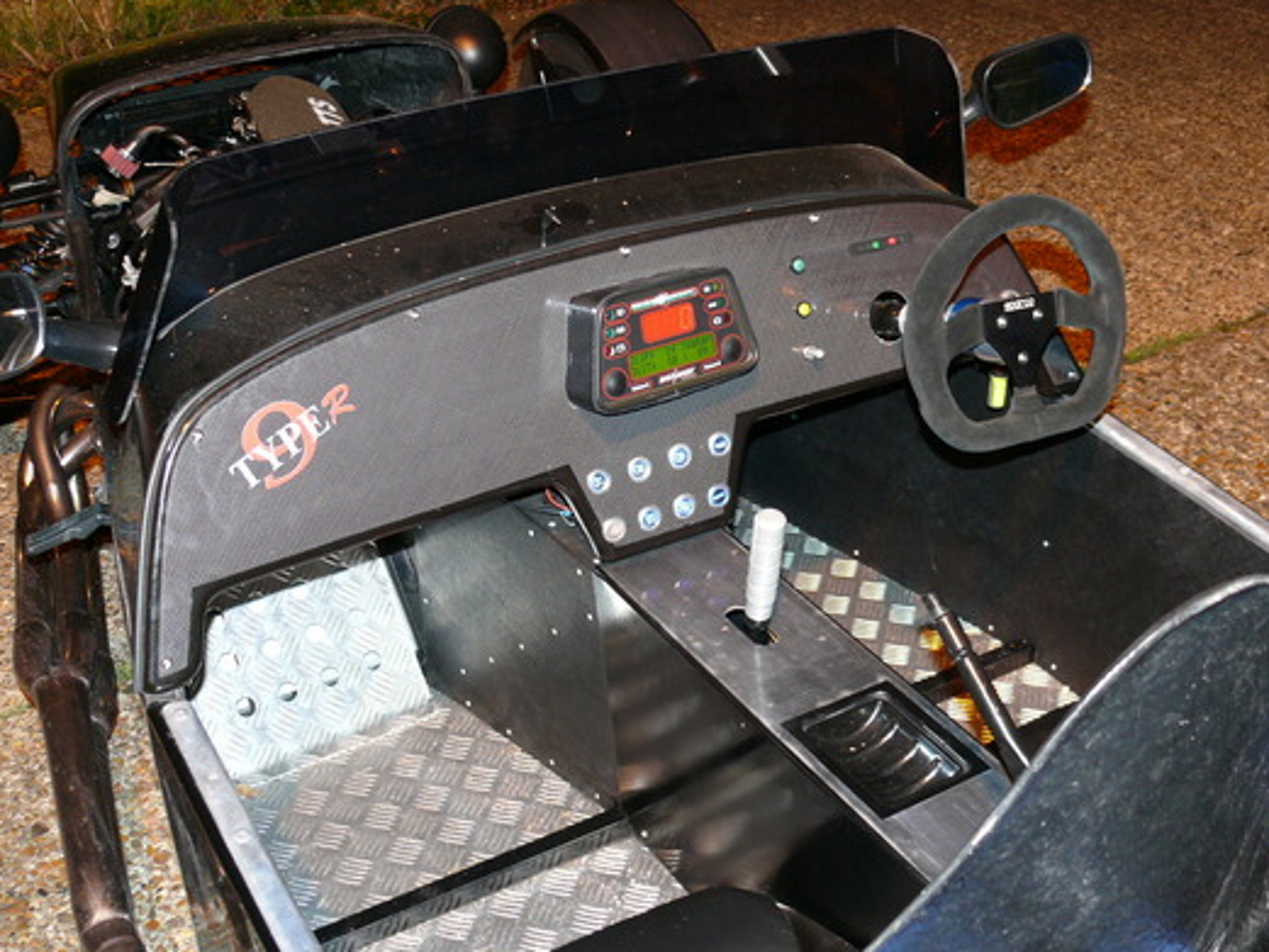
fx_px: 1577
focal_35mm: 43
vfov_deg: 33.6
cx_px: 714
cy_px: 472
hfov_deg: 43.8
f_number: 2.8
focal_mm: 7.4
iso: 125
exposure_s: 1/30
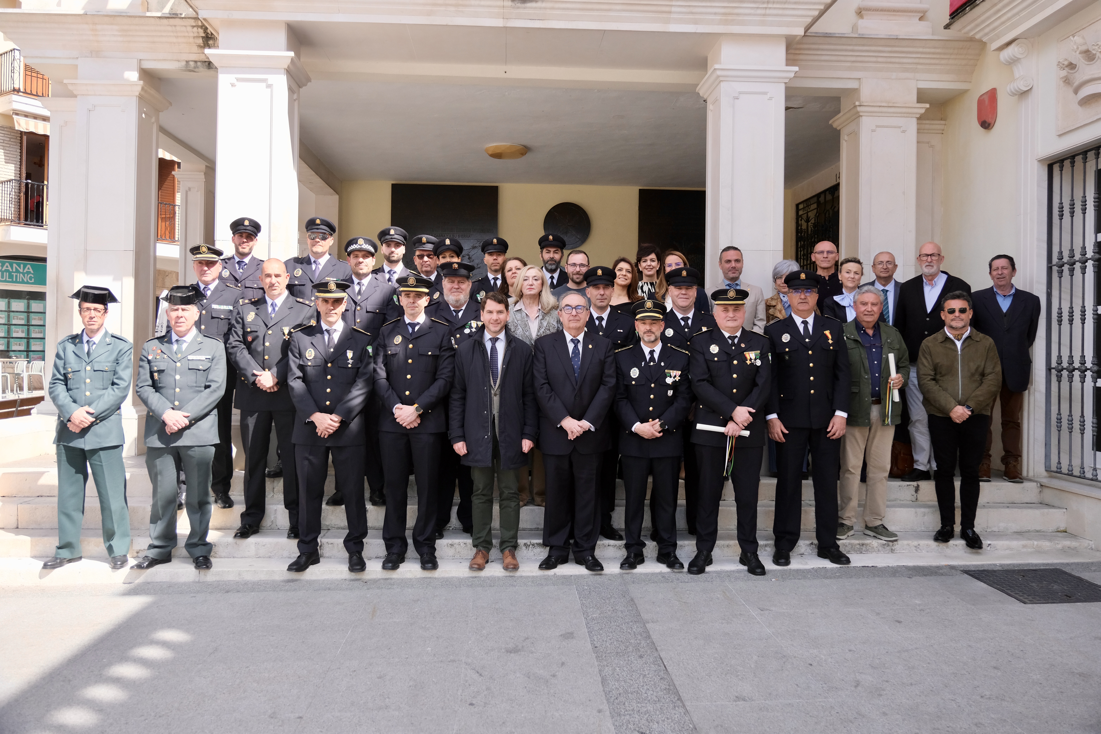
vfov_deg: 45.0
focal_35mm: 29
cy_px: 367
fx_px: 887
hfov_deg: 63.7
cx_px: 550
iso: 800
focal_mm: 19.2
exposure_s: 1/1600
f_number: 4
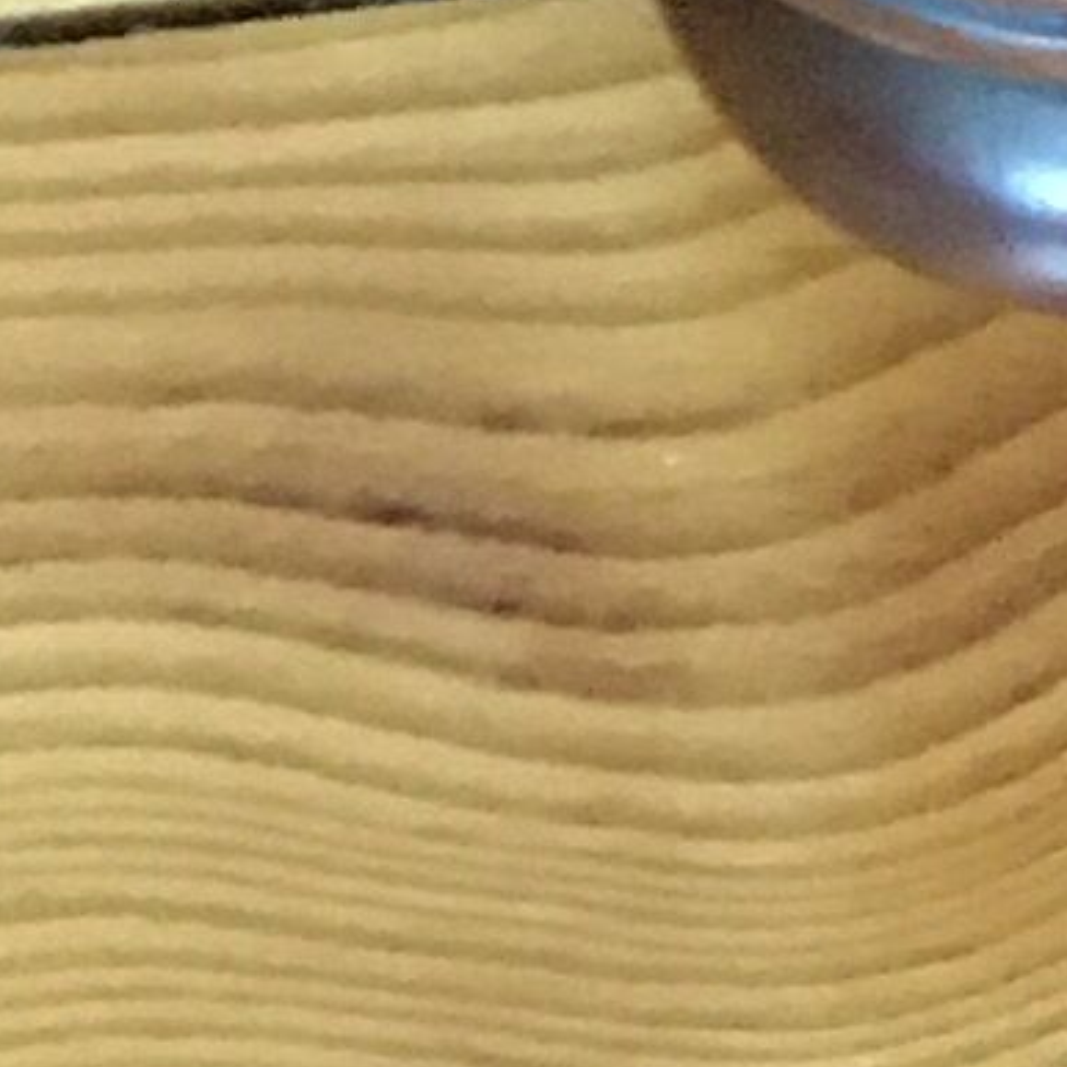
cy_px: -3312
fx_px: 9346
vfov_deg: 5.6
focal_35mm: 268
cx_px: 2999
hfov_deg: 6.1
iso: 400
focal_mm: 4.15
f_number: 2.2
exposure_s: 1/17
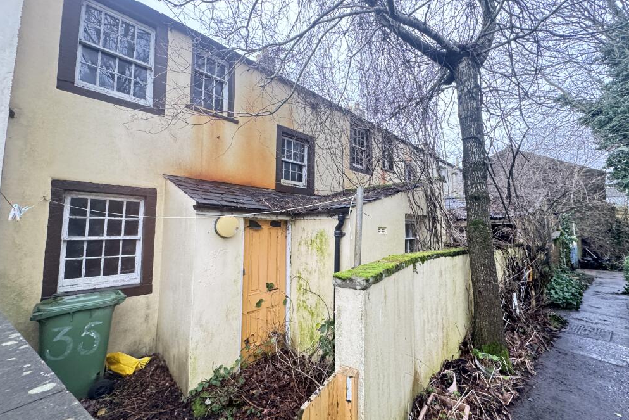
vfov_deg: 77.3
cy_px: 209
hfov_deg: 100.4
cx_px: 321
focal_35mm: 15
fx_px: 262
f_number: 2.2
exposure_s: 1/60
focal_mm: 2.22
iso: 400
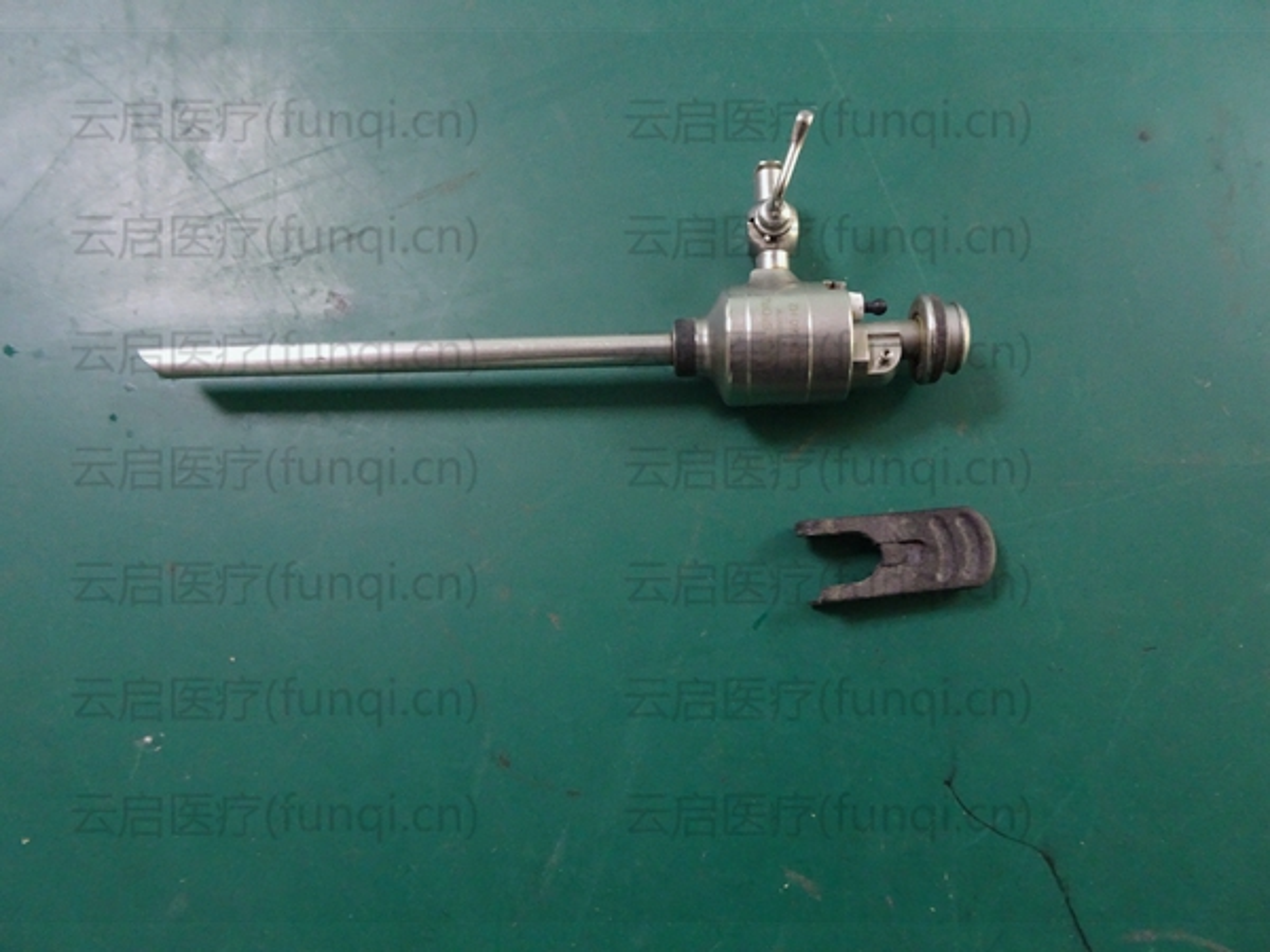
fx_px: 881
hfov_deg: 71.6
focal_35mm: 24
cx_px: 635
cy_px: 476
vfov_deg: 56.8
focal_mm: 4.1
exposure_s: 1/15
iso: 800
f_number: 3.5
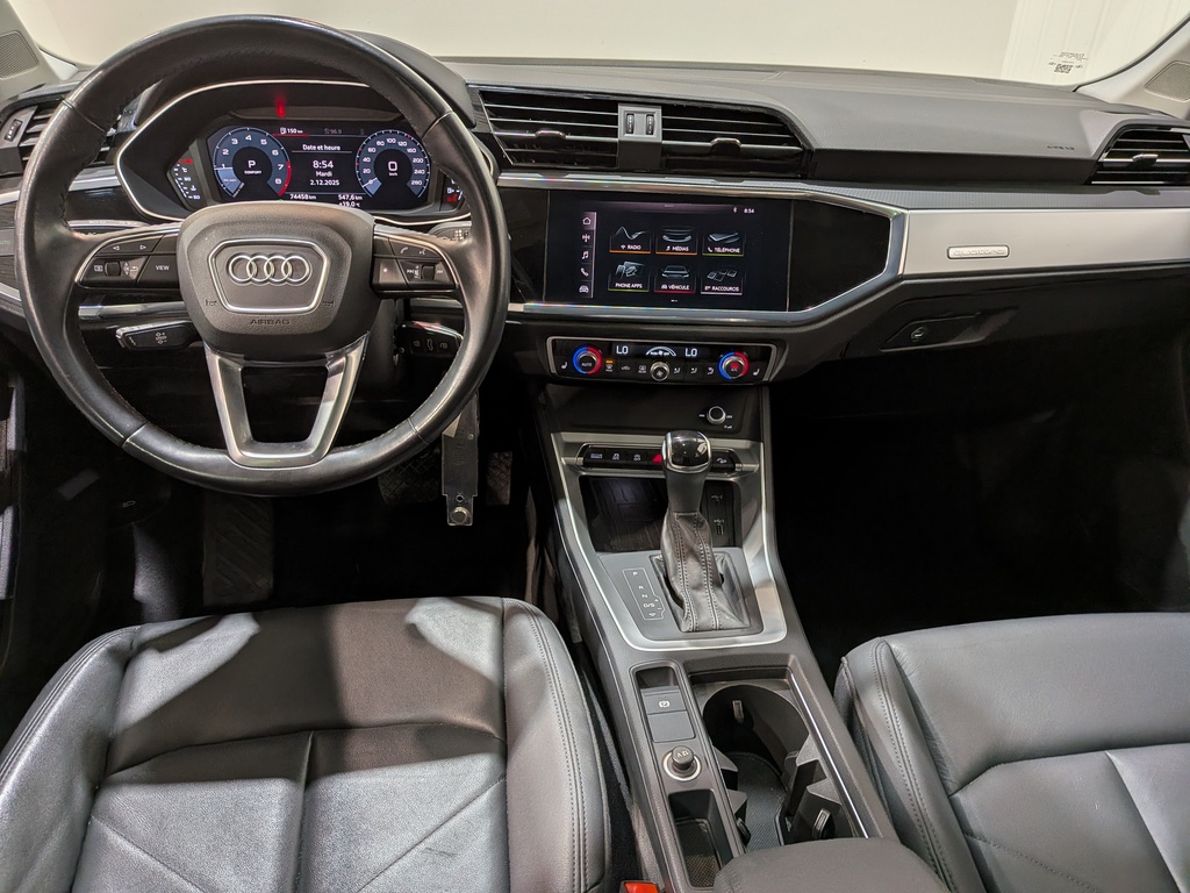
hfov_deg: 71.6
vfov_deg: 56.8
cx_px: 595
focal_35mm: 24
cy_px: 446
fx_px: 825
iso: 28
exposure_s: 1/114
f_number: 1.7
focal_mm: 4.53
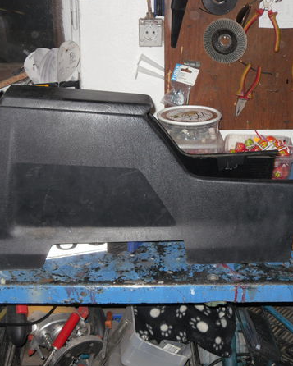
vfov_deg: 38.0
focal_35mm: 49
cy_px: 185
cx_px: 125
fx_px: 531
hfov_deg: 30.8
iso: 80
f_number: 3.5
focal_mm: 6.3
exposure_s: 1/45
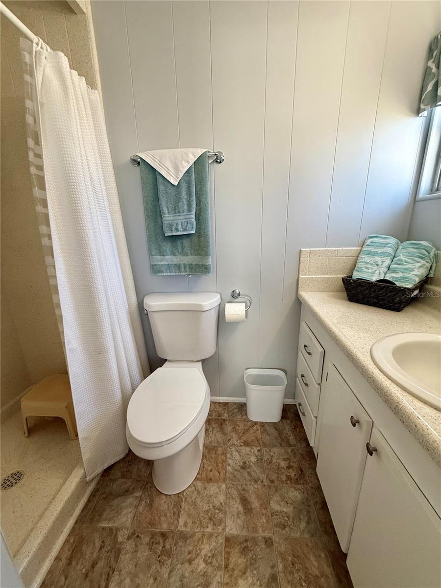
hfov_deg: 85.7
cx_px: 220
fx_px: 238
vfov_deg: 102.1
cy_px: 294
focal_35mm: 14
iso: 250
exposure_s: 1/120
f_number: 2.2
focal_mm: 2.22
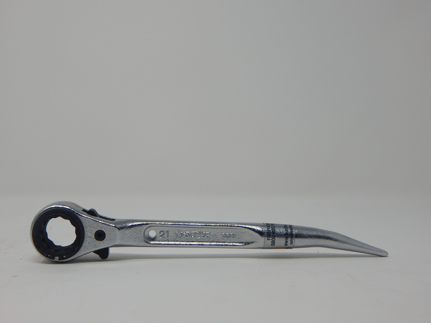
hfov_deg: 39.7
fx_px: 598
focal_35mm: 48
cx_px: 216
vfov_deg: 30.3
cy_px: 162
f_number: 3.7
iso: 125
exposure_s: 1/160
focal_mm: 8.6
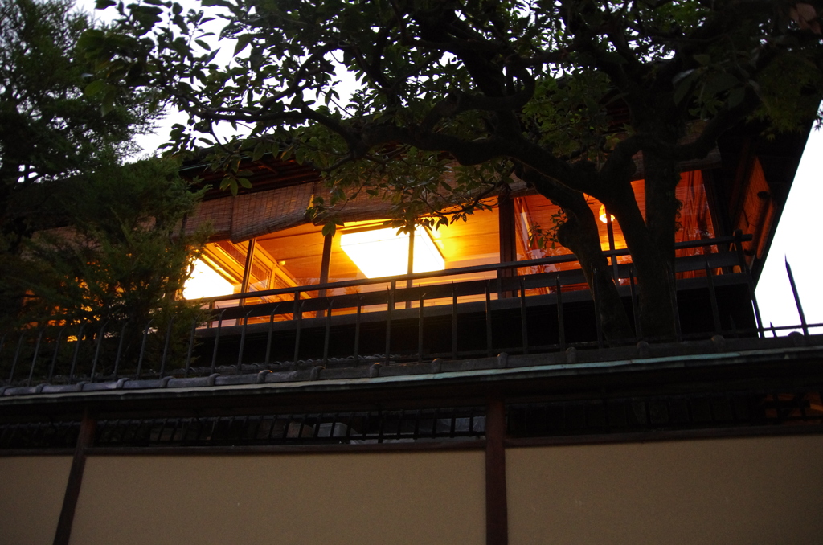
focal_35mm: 27
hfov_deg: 67.5
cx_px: 412
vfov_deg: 47.7
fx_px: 616
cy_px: 272
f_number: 3.5
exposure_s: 1/40
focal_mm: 18
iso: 3200
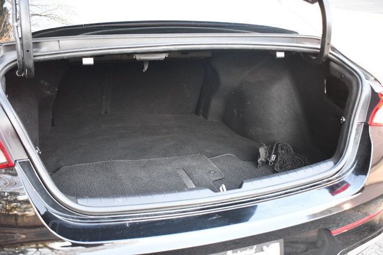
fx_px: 415
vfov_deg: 34.2
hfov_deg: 49.5
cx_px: 192
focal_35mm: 39
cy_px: 128
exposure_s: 1/125
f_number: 4
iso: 2800
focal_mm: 26
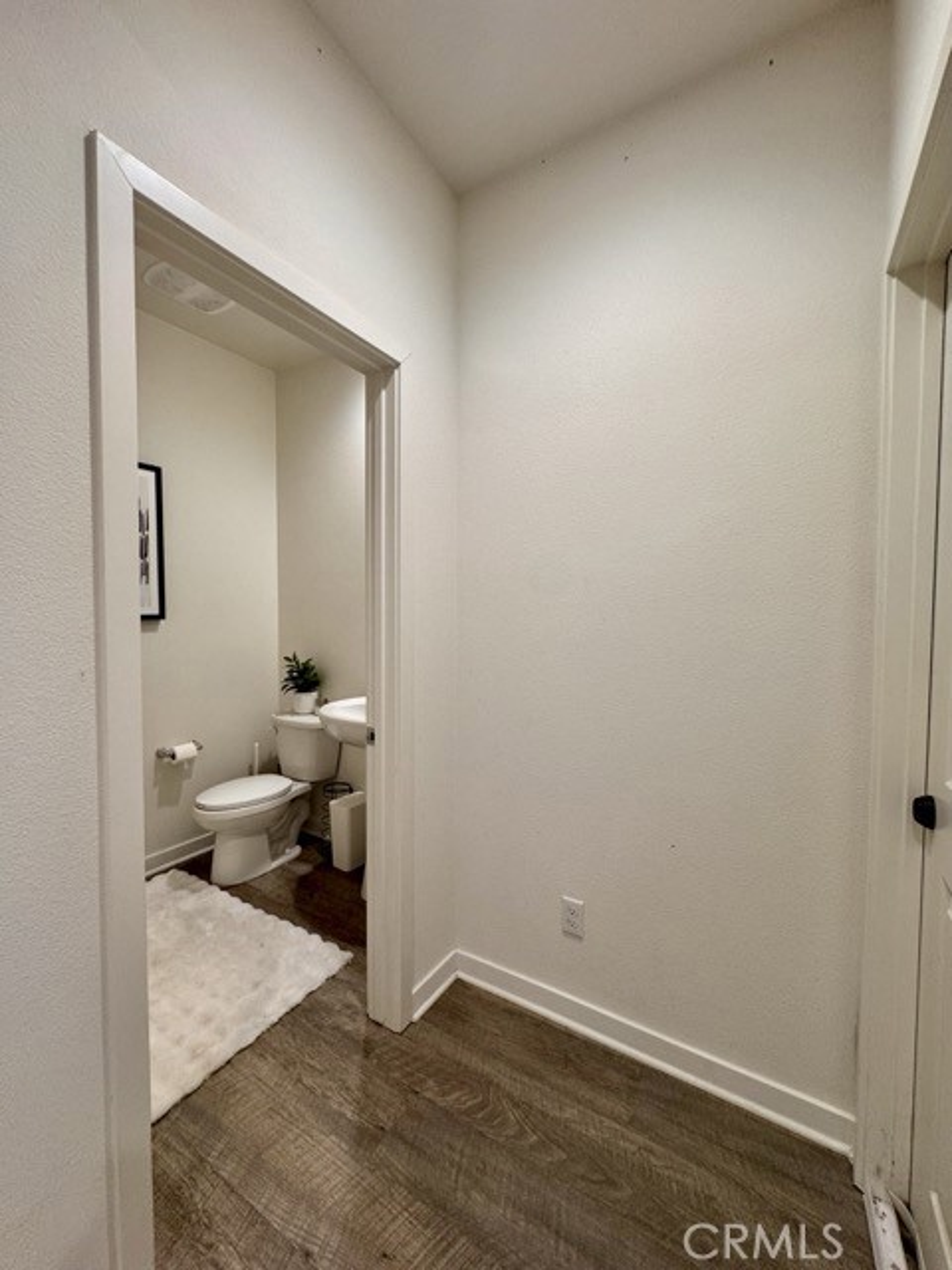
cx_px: 476
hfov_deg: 85.7
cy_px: 635
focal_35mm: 14
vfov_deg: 102.1
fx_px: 513
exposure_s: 1/120
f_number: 2.2
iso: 160
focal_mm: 2.22
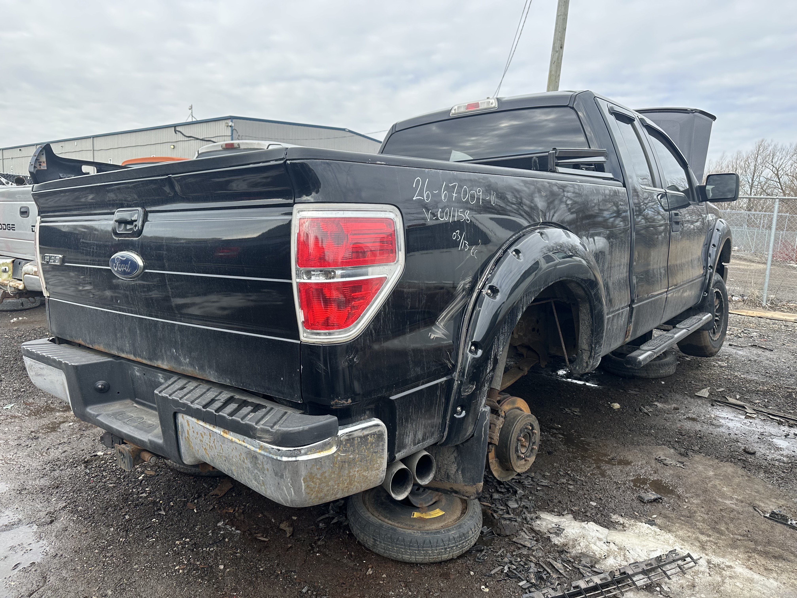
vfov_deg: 56.8
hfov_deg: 71.6
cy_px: 299
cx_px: 398
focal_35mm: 24
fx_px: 553
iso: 80
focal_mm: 6.86
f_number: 1.78
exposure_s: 1/1241
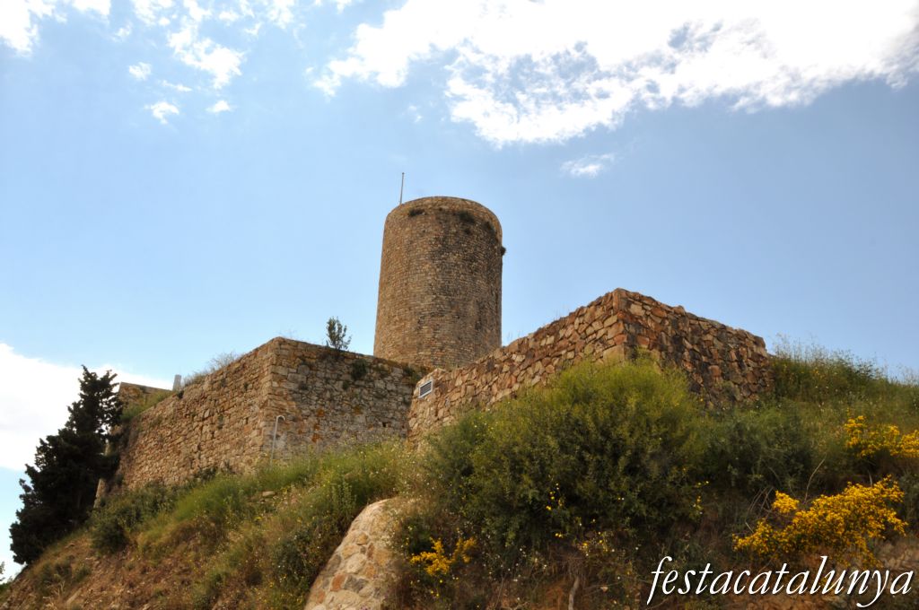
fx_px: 688
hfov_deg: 67.4
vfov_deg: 47.8
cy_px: 305
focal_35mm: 27
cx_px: 460
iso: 320
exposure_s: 1/200
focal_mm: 18
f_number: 13
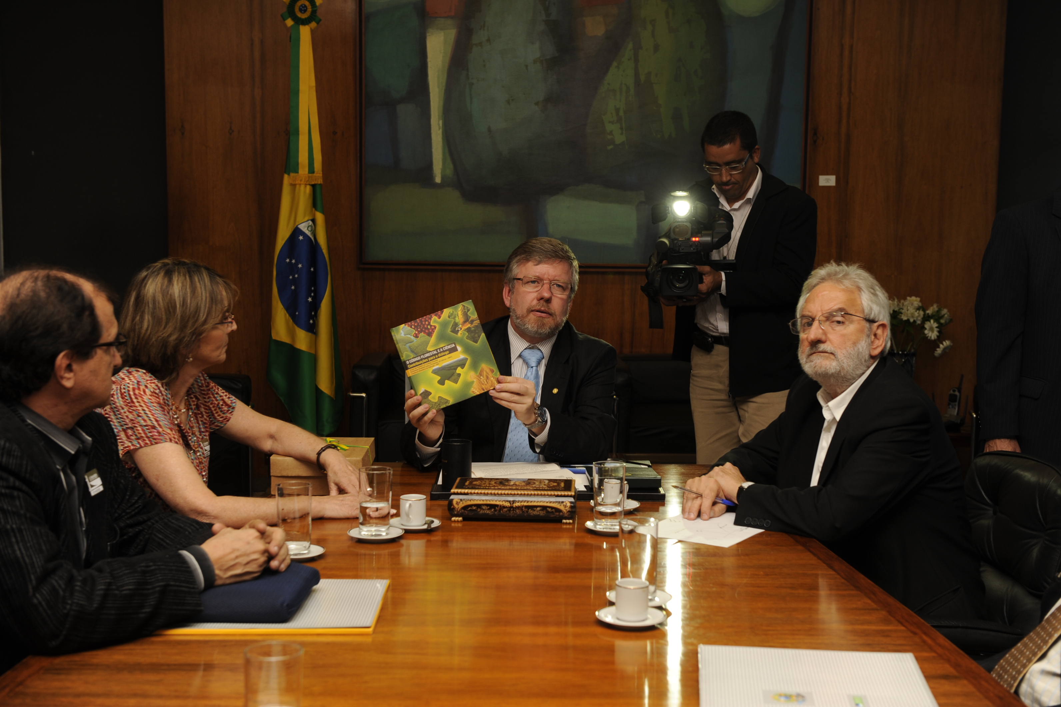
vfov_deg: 26.0
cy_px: 354
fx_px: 1532
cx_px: 530
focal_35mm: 52
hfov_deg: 38.2
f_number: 5.6
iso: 400
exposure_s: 1/60
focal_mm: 52
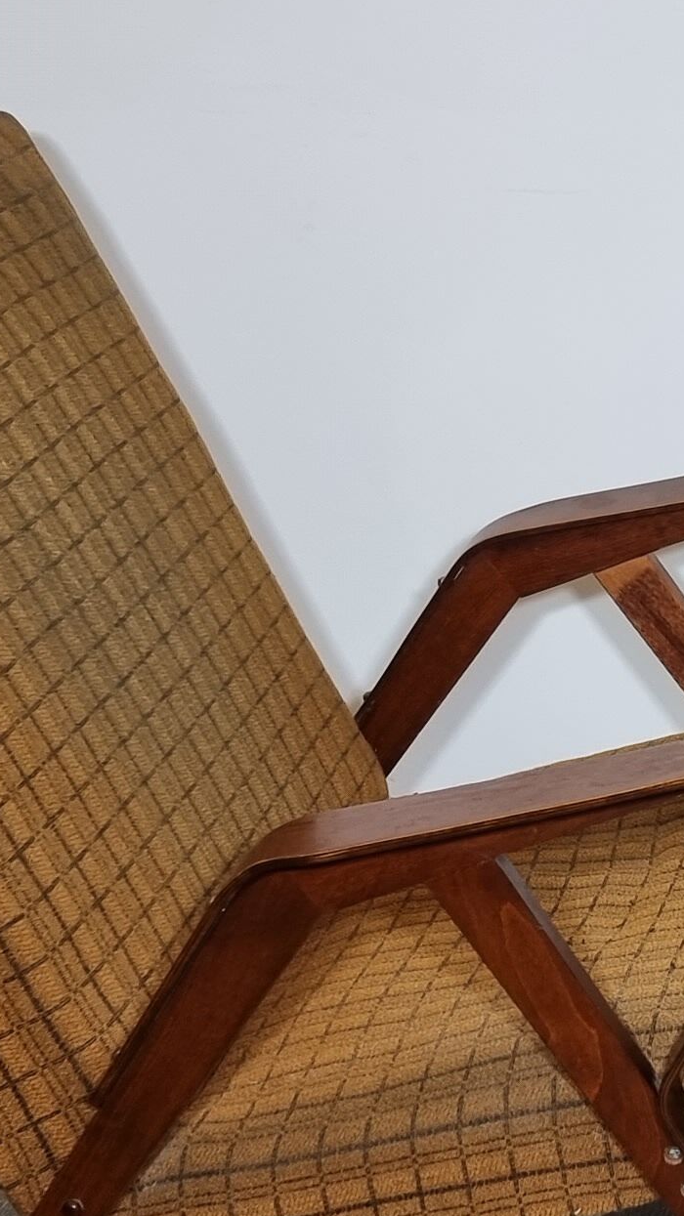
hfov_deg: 13.4
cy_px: 599
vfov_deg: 25.3
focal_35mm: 84
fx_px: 2709
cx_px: 1087
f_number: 1.8
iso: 100
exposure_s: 1/100
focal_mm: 6.7
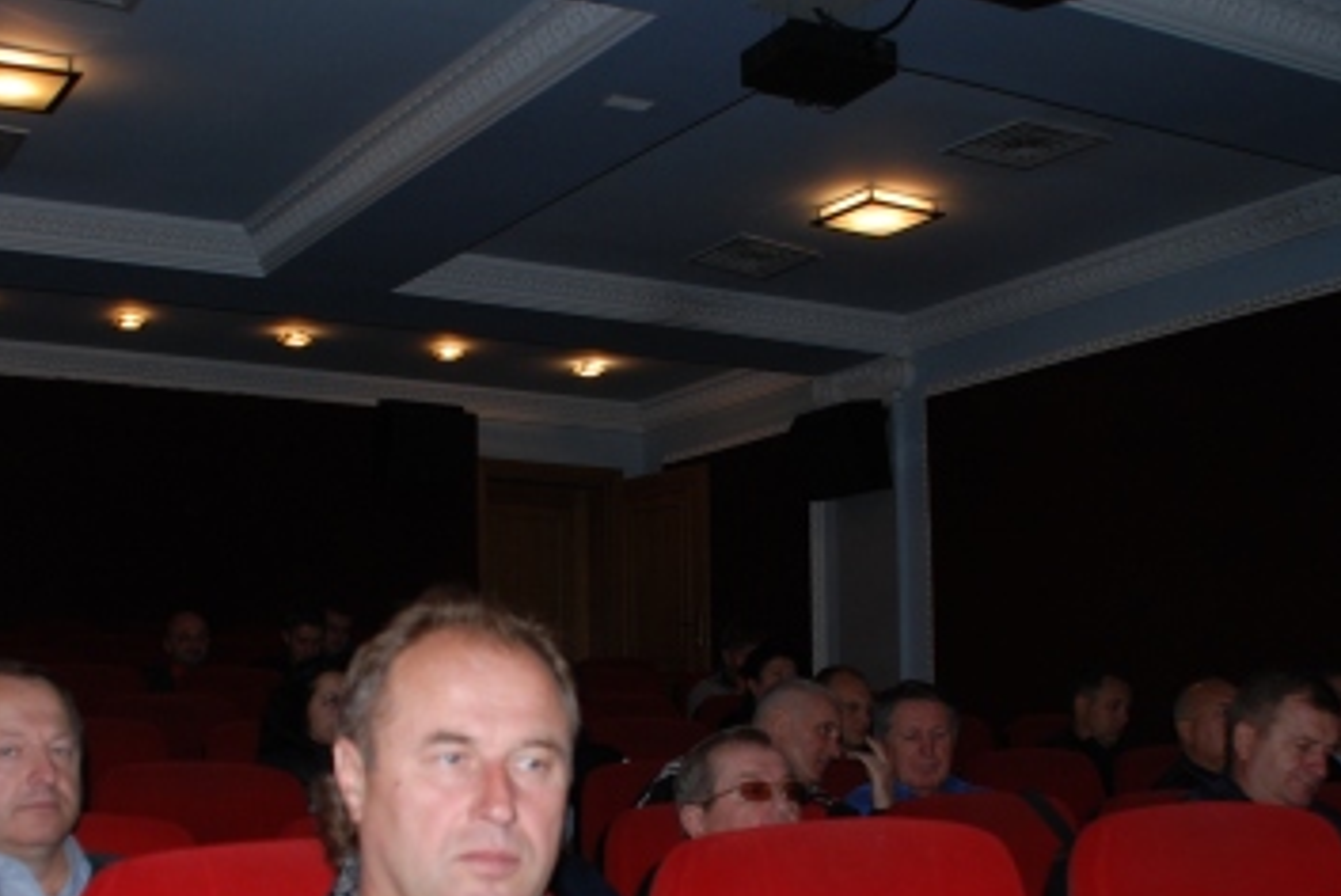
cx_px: 505
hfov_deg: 38.6
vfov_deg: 26.2
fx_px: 1901
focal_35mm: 51
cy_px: 668
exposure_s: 1/60
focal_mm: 20
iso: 200
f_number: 3.8
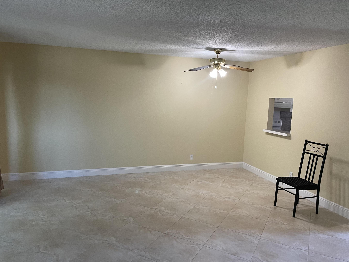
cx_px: 174
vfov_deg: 53.1
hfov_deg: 67.3
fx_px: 262
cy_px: 131
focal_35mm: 26
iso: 160
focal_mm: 4.2
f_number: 1.6
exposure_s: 1/60
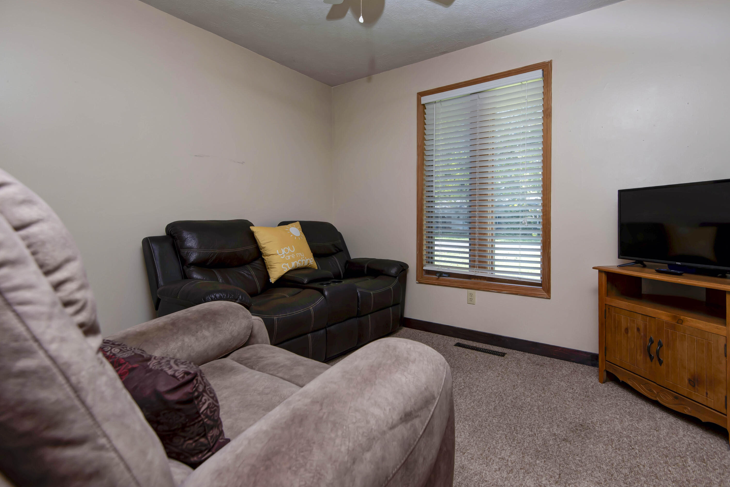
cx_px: 385
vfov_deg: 70.4
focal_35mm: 17
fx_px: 345
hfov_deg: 93.2
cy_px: 233
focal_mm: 16
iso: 320
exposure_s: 1/160
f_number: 6.3
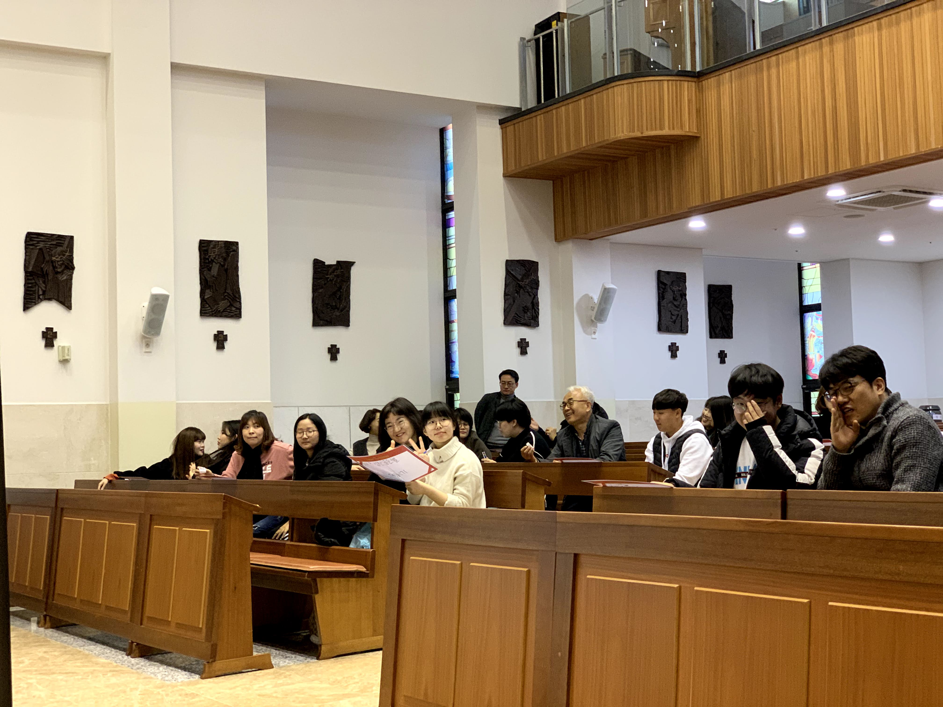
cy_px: 354
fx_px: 1417
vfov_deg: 28.0
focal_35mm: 52
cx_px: 472
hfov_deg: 36.8
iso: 250
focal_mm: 6
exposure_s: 1/60
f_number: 2.4
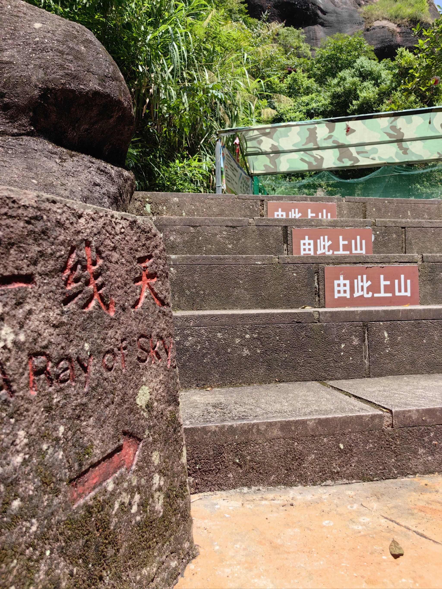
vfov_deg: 65.3
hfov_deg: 51.4
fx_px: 460
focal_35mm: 27
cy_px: 294
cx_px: 221
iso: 50
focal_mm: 5.75
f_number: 2
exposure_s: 1/3333
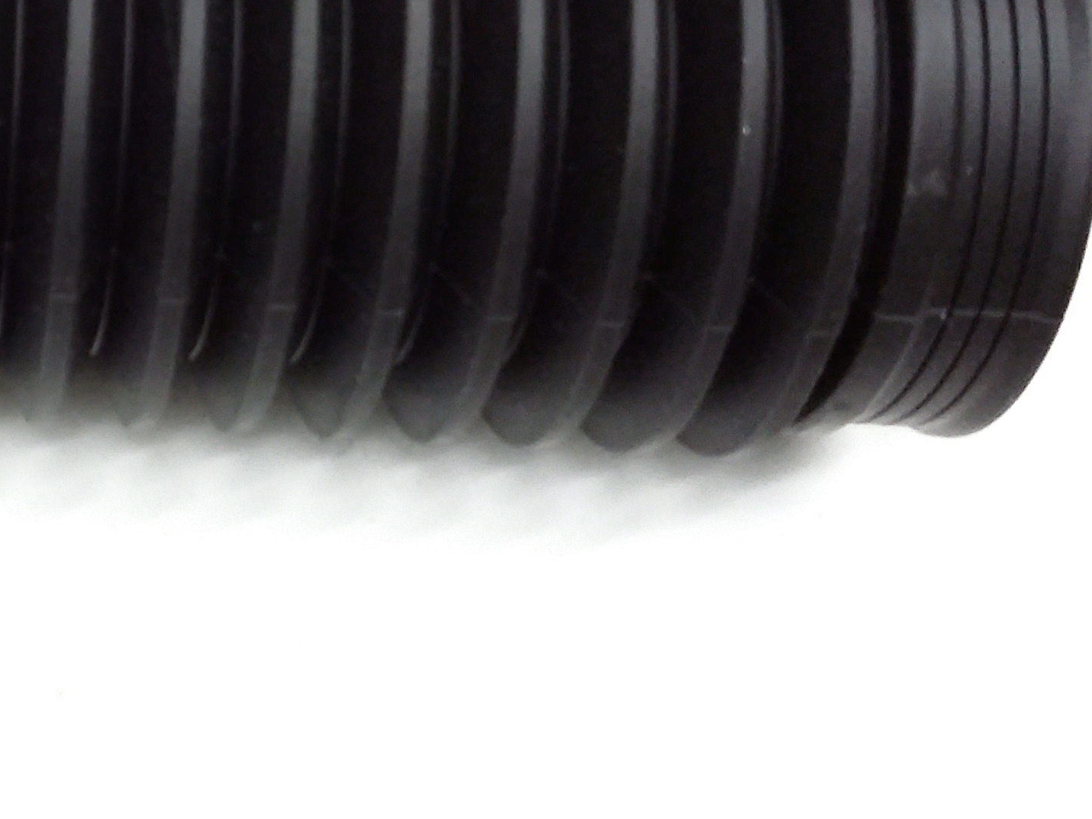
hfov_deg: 25.1
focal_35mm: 73
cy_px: 170
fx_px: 2303
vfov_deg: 20.0
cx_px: -65
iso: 250
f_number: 2.4
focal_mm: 3.4
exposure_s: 1/15
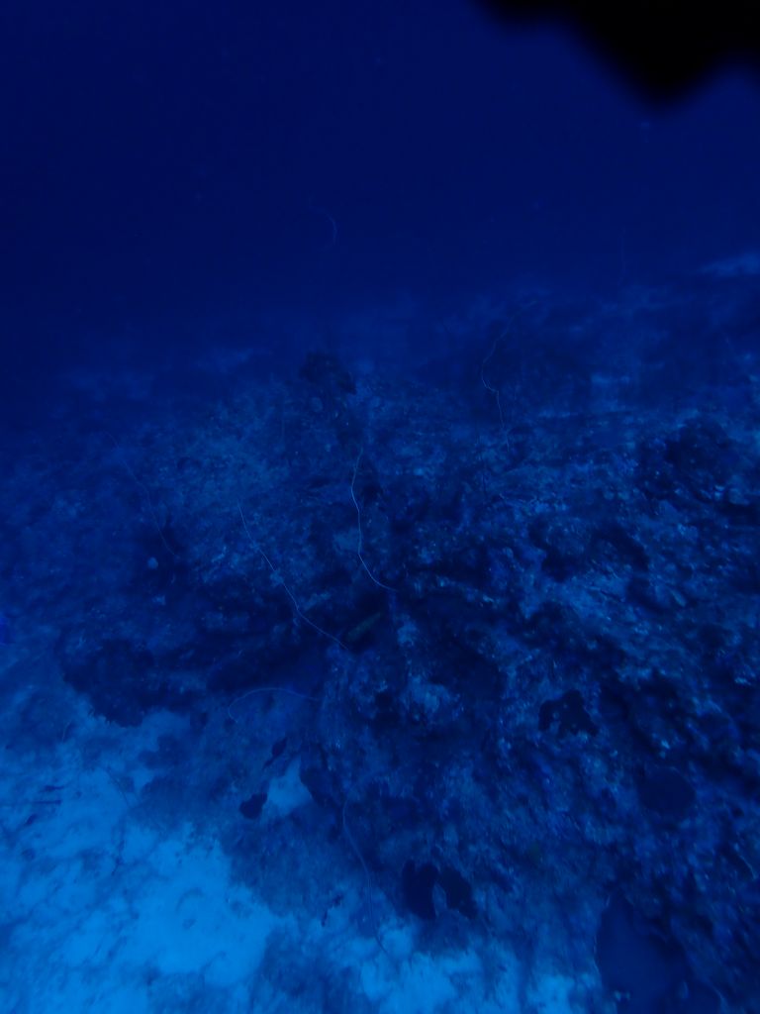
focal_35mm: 25
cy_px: 507
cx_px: 380
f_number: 2.8
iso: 200
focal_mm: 4.5
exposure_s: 1/60
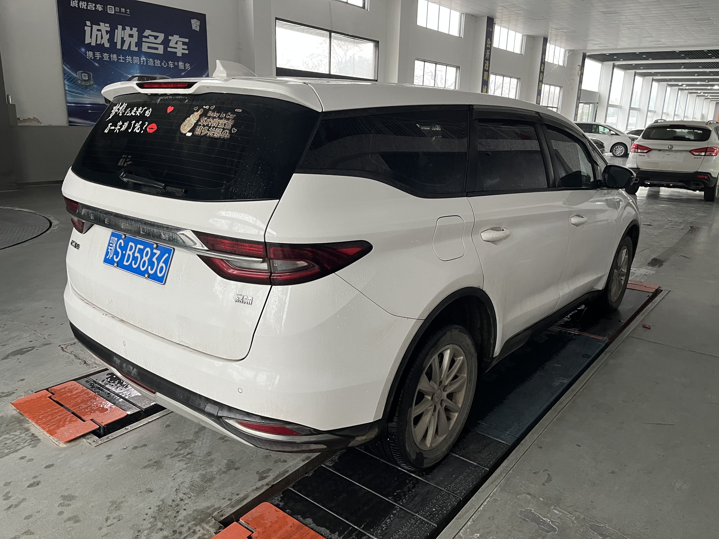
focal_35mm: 26
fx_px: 540
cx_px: 360
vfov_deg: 53.1
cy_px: 270
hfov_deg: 67.3
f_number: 1.6
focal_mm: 5.1
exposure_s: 1/60
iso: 160
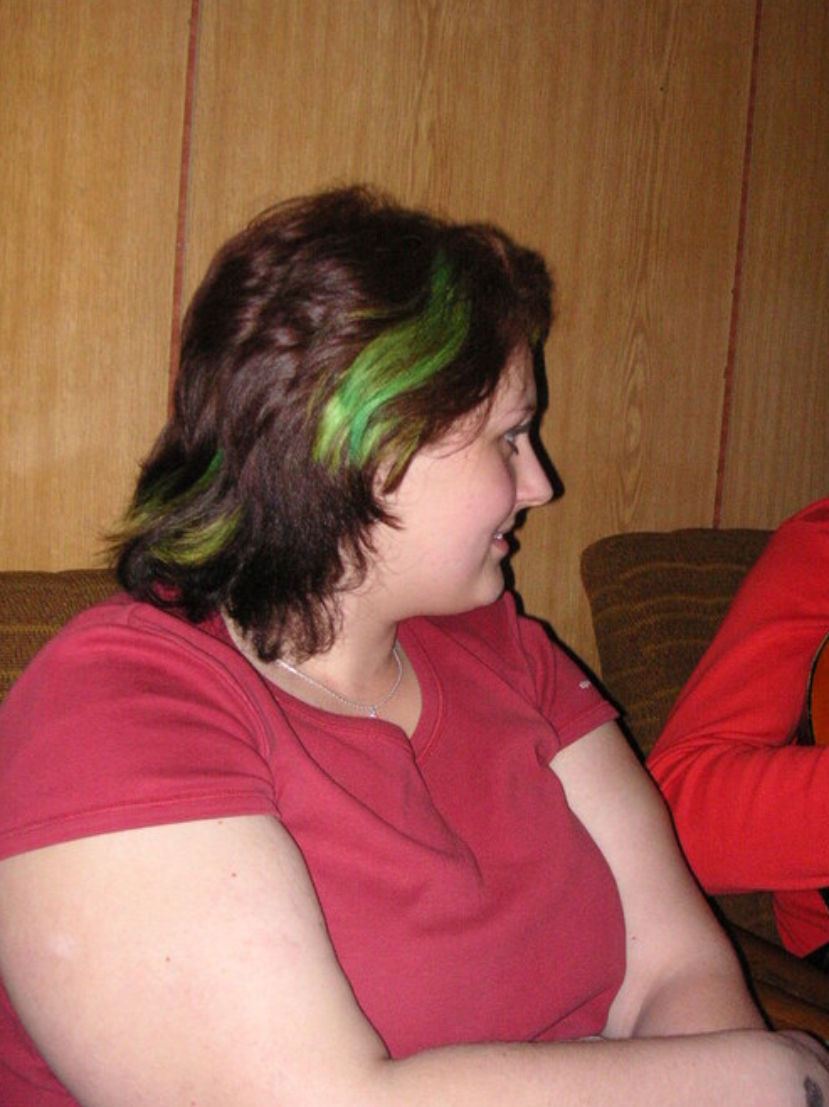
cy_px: 584
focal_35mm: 45
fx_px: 1438
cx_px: 462
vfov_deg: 42.1
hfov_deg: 32.1
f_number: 2.8
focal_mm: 6.1
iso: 160
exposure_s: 1/45
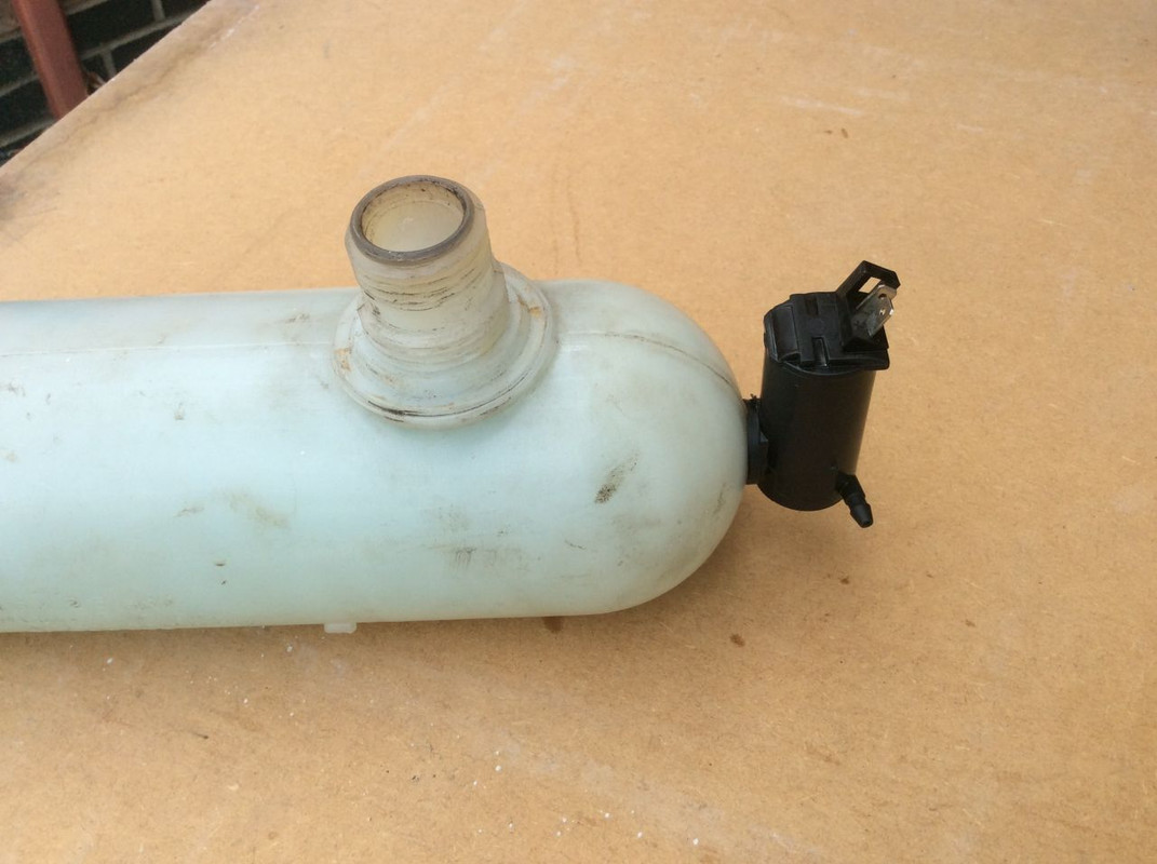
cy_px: 432
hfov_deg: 56.9
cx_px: 578
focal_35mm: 32
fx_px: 1068
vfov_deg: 44.1
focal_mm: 3.3
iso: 32
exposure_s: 1/650
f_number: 2.4
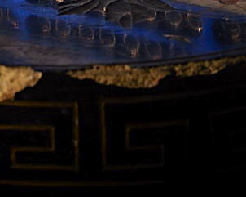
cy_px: -104
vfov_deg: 7.7
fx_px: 1425
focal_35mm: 196
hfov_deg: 9.9
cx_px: 117
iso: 100
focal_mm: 35
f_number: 8
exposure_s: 1/250
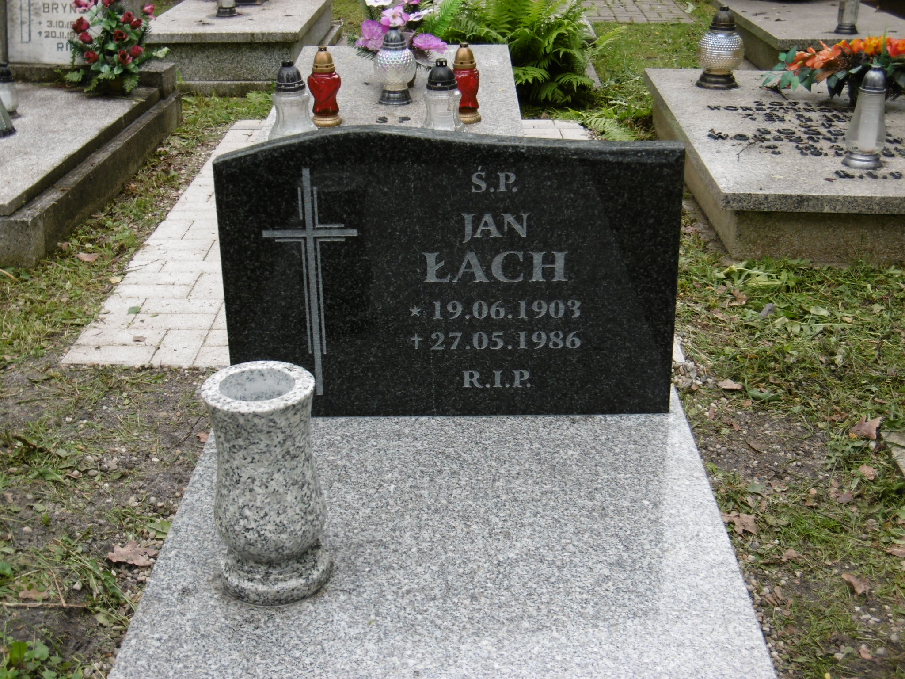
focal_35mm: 51
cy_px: 340
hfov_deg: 37.5
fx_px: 1333
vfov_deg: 28.6
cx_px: 452
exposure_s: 1/250
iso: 100
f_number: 4
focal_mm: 9.2
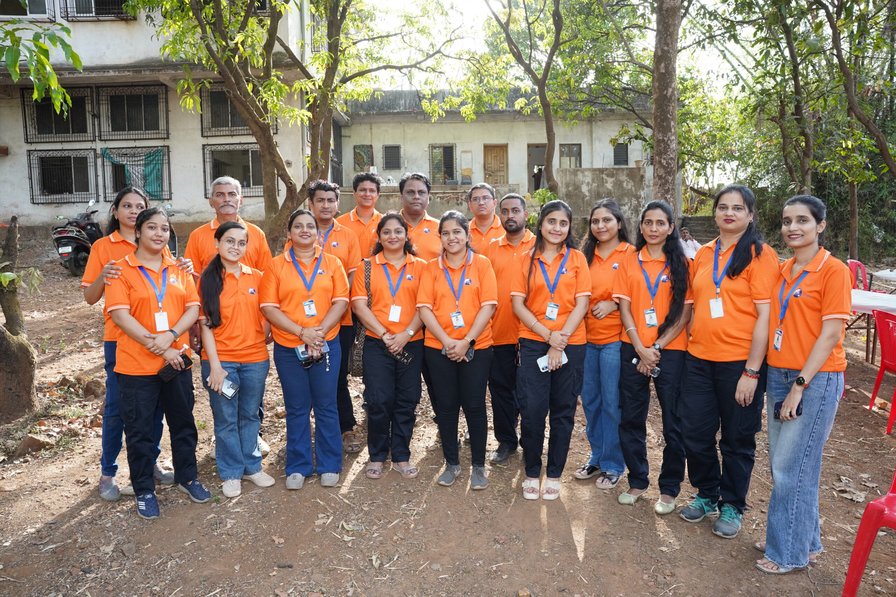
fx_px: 597
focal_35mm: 24
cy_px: 298
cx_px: 448
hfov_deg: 73.7
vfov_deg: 53.1
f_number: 8
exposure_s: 1/160
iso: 1000
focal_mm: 24
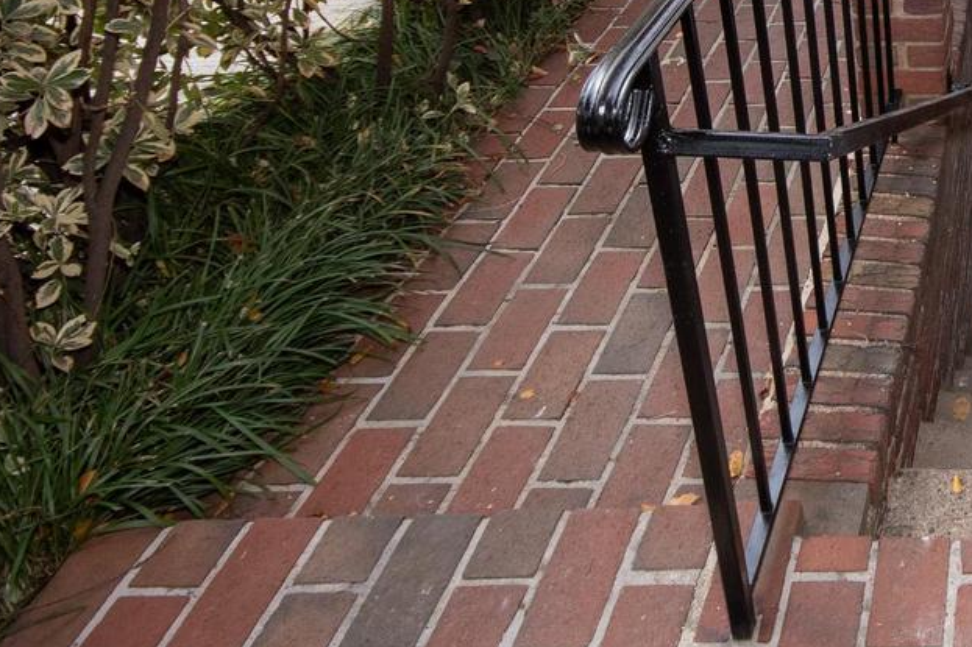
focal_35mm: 37
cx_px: 1066
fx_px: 999
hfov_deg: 41.5
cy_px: 28
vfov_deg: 33.4
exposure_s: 1/250
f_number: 8
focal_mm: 11
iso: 400
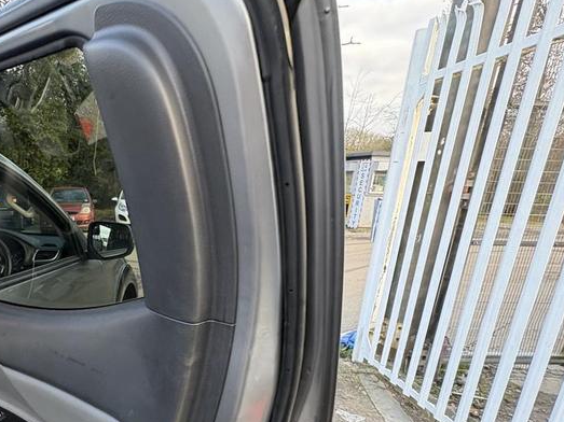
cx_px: 141
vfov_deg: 55.0
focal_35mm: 24
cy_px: 297
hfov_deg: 67.1
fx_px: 391
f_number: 2.2
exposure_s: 1/99
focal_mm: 2.22
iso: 200
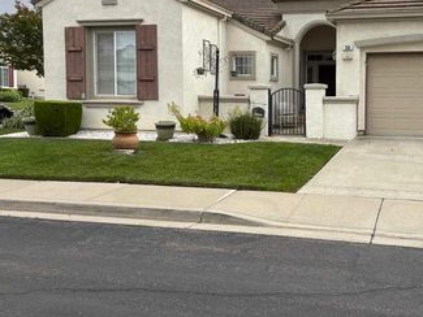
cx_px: 314
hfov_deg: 45.3
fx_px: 489
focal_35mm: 40
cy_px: 128
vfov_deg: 35.9
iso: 50
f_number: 1.6
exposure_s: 1/1848
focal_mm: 5.96
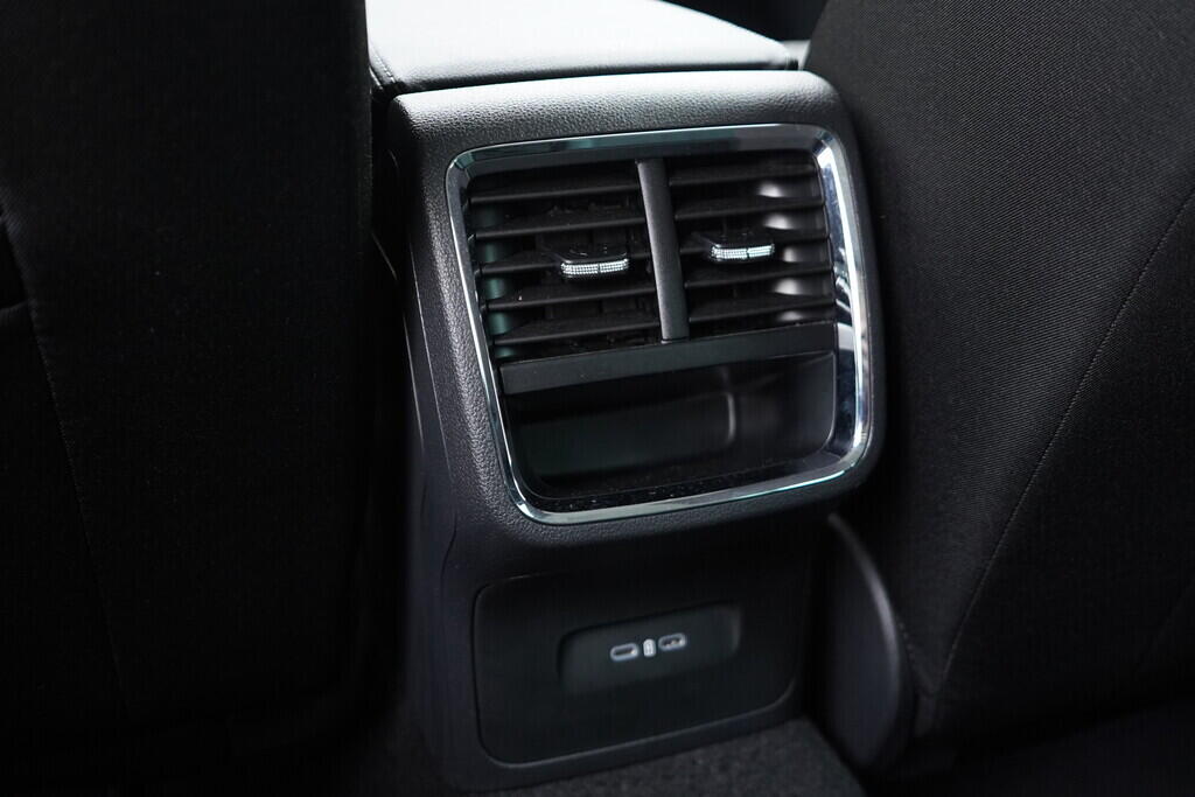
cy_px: 398
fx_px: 1195
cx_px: 598
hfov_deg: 53.1
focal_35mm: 36
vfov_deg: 36.9
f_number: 2.8
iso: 1000
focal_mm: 24
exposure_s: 1/40
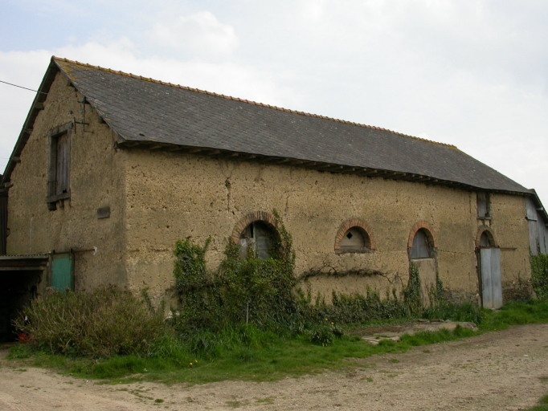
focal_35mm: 38
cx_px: 274
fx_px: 602
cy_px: 206
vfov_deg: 37.7
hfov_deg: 49.0
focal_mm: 7.85
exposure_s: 1/300
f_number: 6.7
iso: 100
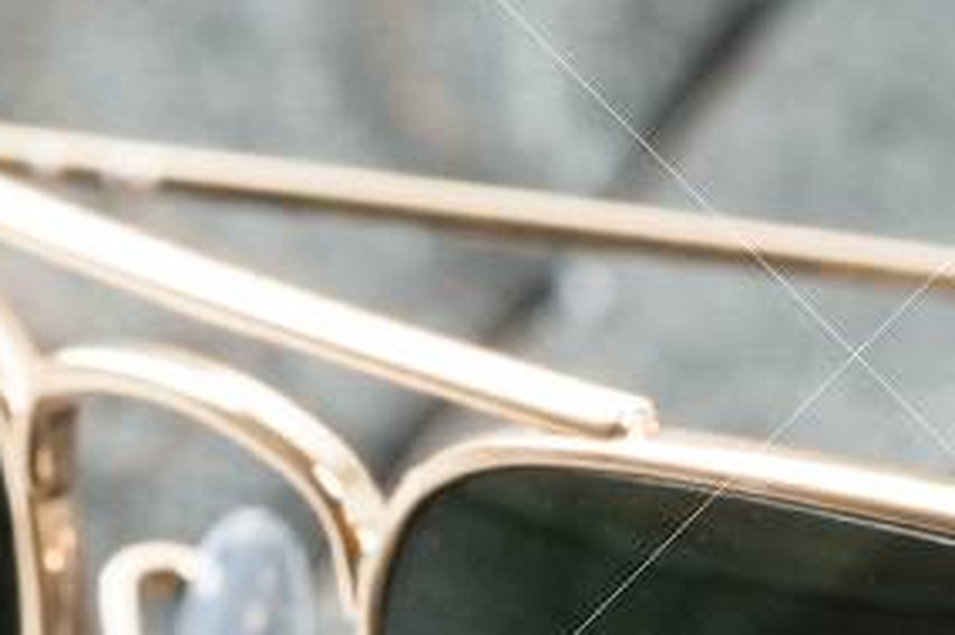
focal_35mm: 481
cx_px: 854
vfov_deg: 2.9
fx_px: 12752
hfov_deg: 4.3
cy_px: 828
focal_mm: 105
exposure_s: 1/200
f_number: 20
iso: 400
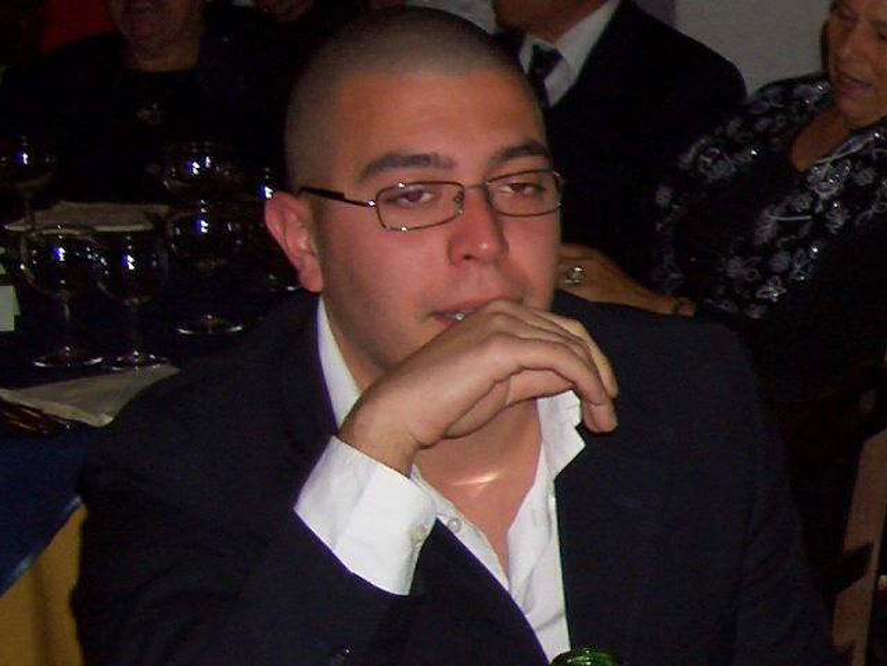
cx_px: 444
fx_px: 897
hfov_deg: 52.6
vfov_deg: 40.7
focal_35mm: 35
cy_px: 333
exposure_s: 1/60
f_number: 2.6
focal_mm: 5.8
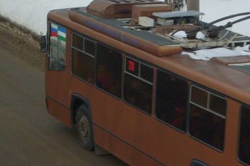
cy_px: 108
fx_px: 1187
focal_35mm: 171
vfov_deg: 8.0
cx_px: 184
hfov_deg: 12.0
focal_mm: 10.3
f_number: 9.1
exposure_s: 1/125
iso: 80
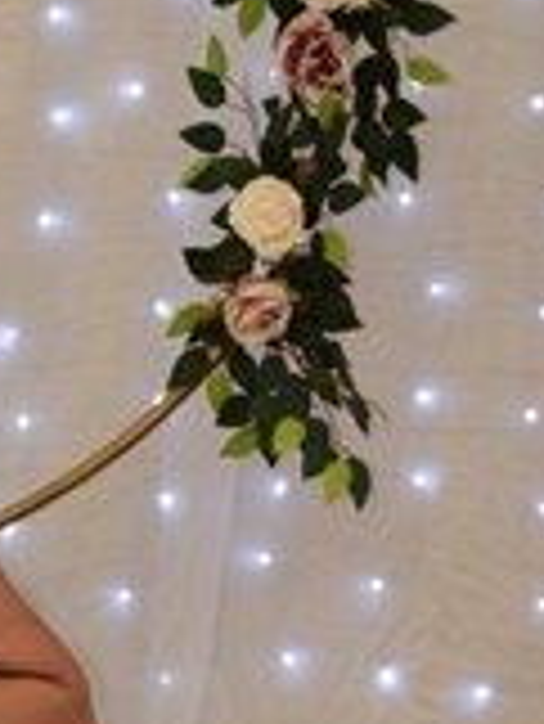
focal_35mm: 138
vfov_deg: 14.2
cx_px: -259
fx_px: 2888
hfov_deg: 10.4
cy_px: 589
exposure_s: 1/100
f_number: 4.5
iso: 400
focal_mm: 28
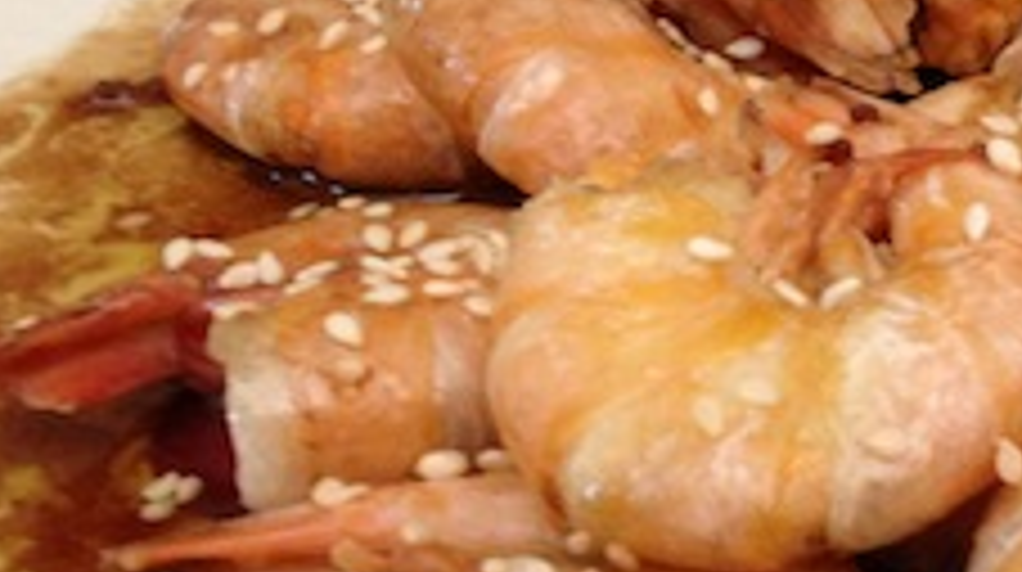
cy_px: 324
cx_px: 1270
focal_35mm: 101
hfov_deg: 19.7
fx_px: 2734
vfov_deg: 11.9
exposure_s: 1/20
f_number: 2.4
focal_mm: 4.28
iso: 200
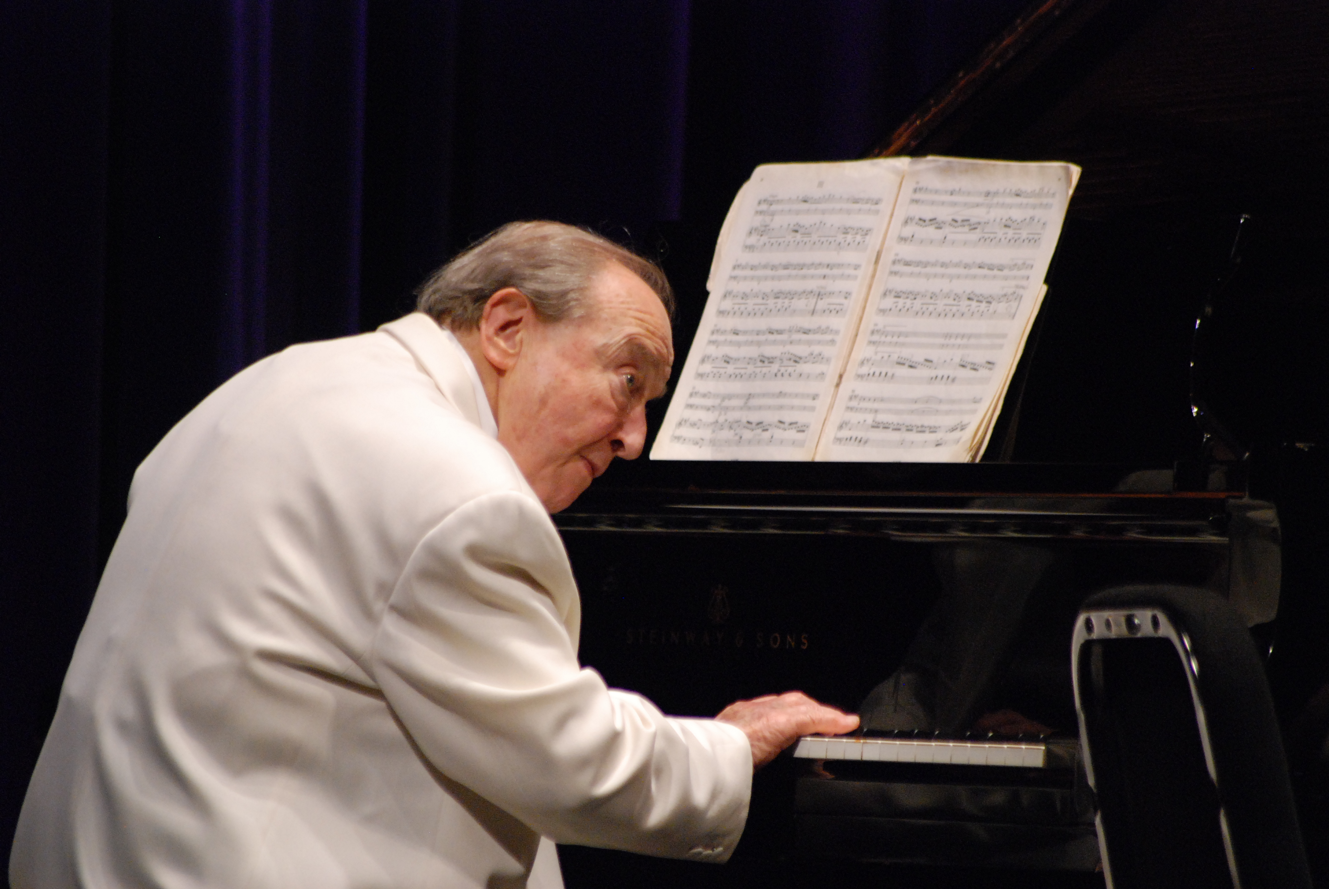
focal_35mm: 405
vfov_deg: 3.4
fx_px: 14969
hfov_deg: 5.1
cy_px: 444
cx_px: 664
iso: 1250
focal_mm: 270
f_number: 5.6
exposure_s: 1/100
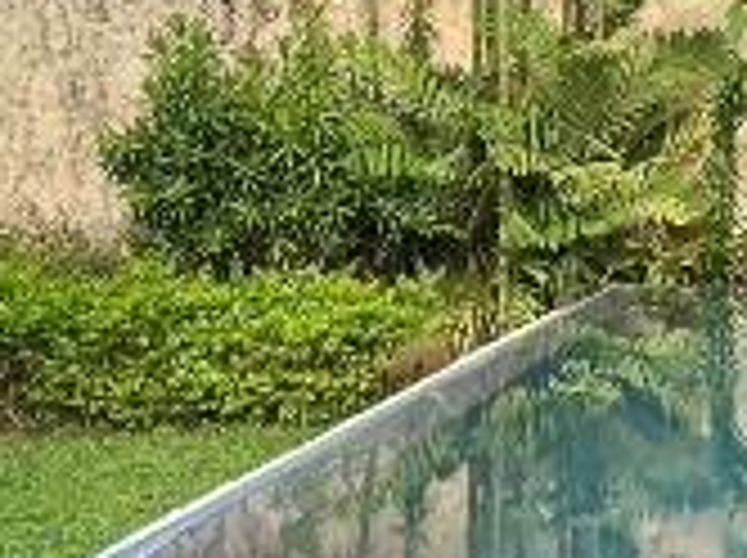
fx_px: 2500
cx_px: 909
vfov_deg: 12.6
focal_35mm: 116
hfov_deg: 16.3
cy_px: -9
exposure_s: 1/121
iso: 64
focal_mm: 6.86
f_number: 1.78
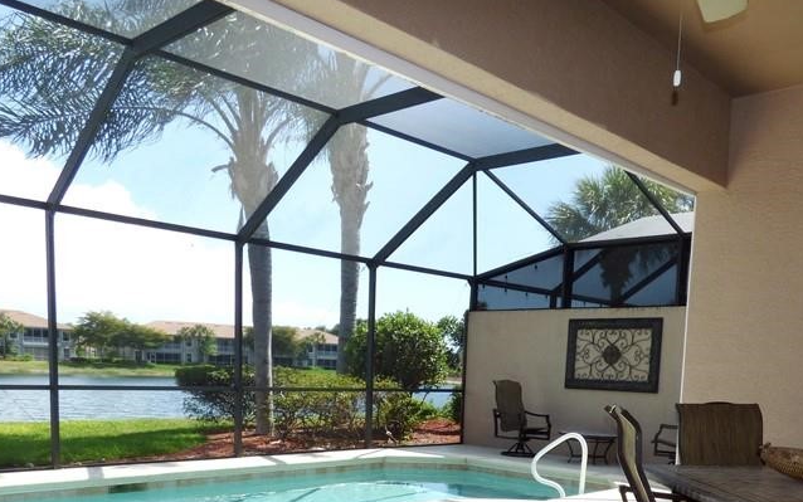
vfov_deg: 34.7
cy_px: 473
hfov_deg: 56.4
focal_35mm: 34
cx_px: 467
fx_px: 744
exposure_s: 1/400
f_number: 3.5
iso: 100
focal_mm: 3.58
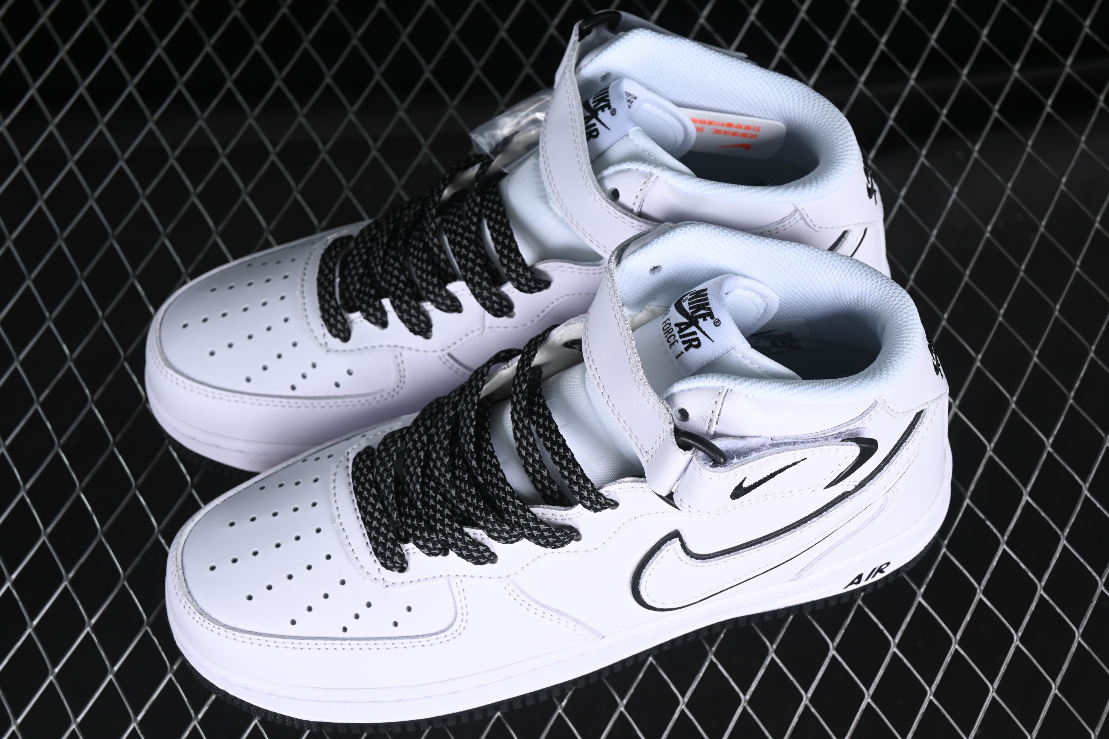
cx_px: 554
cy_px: 370
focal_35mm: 75
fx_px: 2310
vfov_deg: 18.2
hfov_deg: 27.0
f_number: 7.1
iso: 160
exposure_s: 1/80
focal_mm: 50
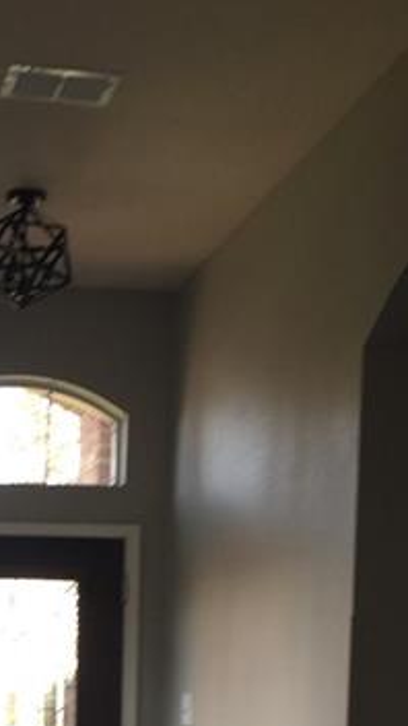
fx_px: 1327
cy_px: 724
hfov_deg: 17.0
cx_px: -19
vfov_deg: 28.7
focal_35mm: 69
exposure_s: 1/40
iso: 32
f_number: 2.2
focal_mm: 4.15
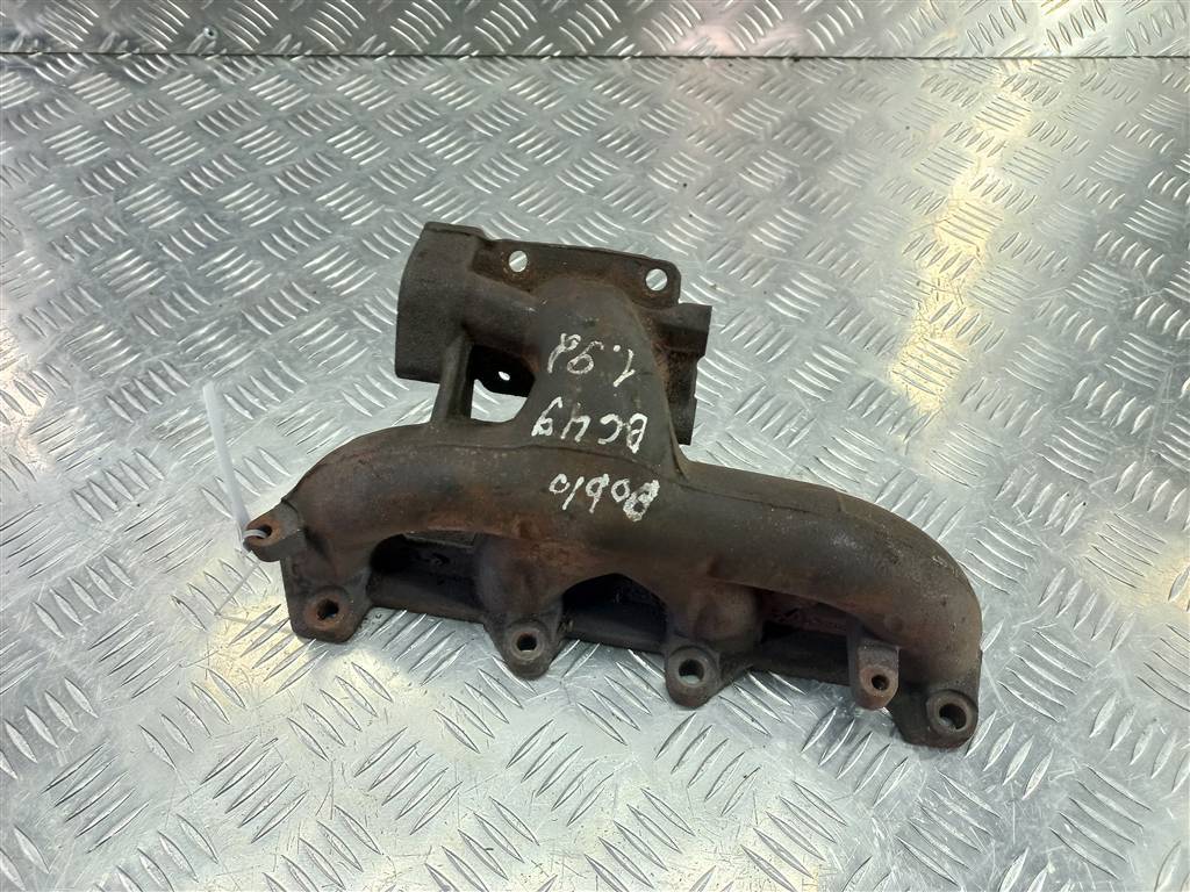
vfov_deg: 54.9
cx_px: 595
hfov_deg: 69.4
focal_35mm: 25
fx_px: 859
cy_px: 446
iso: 64
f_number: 1.8
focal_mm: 4.6
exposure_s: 1/50
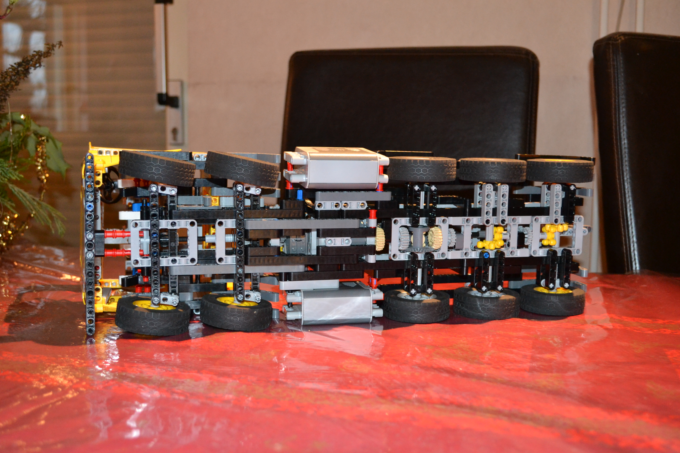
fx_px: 755
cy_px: 232
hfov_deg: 48.5
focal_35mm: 40
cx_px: 339
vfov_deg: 33.4
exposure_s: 1/60
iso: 1800
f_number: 4.2
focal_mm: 26
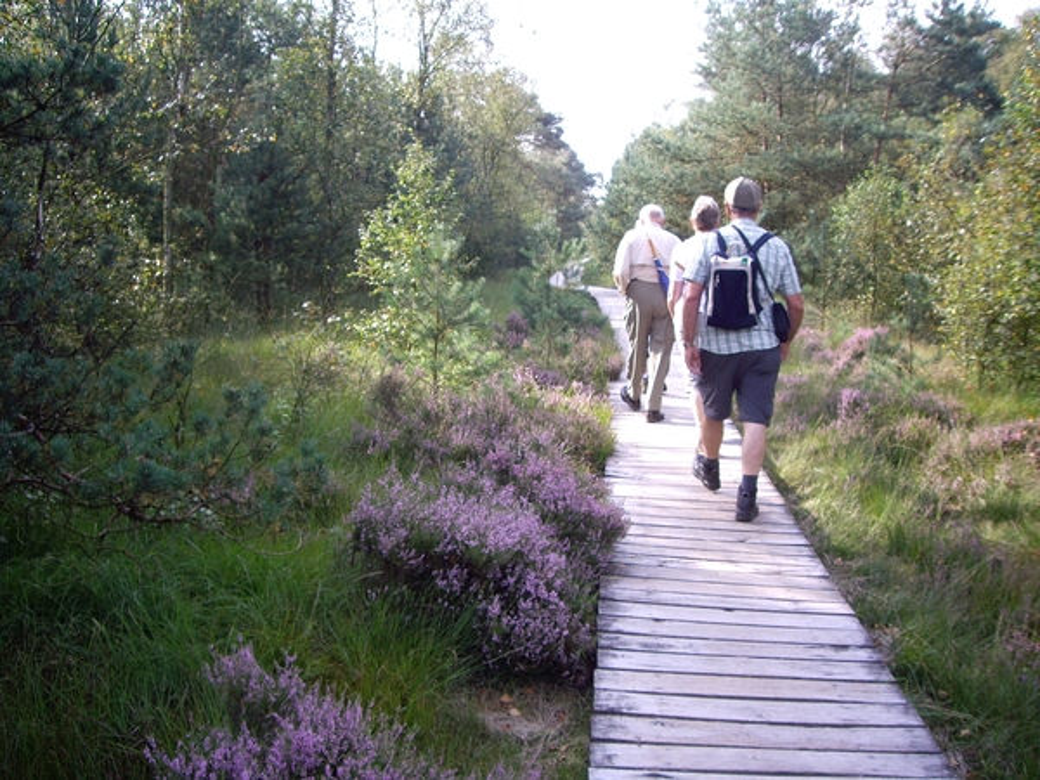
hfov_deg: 49.0
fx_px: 1142
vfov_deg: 37.7
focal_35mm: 38
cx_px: 520
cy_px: 390
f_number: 4.3
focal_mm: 6.2
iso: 64
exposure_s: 1/80
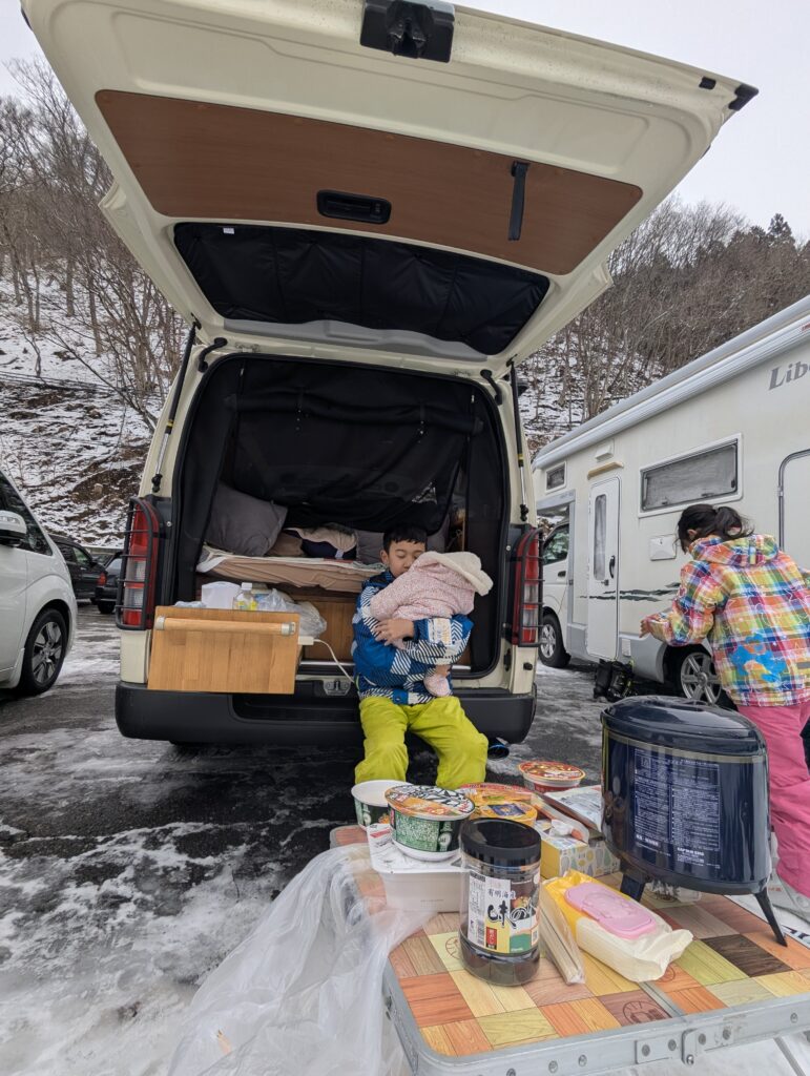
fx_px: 498
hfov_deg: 78.2
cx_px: 405
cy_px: 538
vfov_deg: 94.4
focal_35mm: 16
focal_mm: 2.35
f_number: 2.2
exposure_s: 1/1021
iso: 48
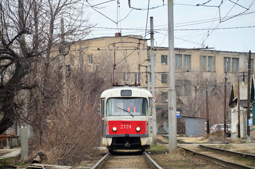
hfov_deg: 10.2
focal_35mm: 202
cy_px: 84
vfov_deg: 6.8
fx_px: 1431
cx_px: 128
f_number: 5.6
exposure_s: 1/500
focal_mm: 135
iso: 200
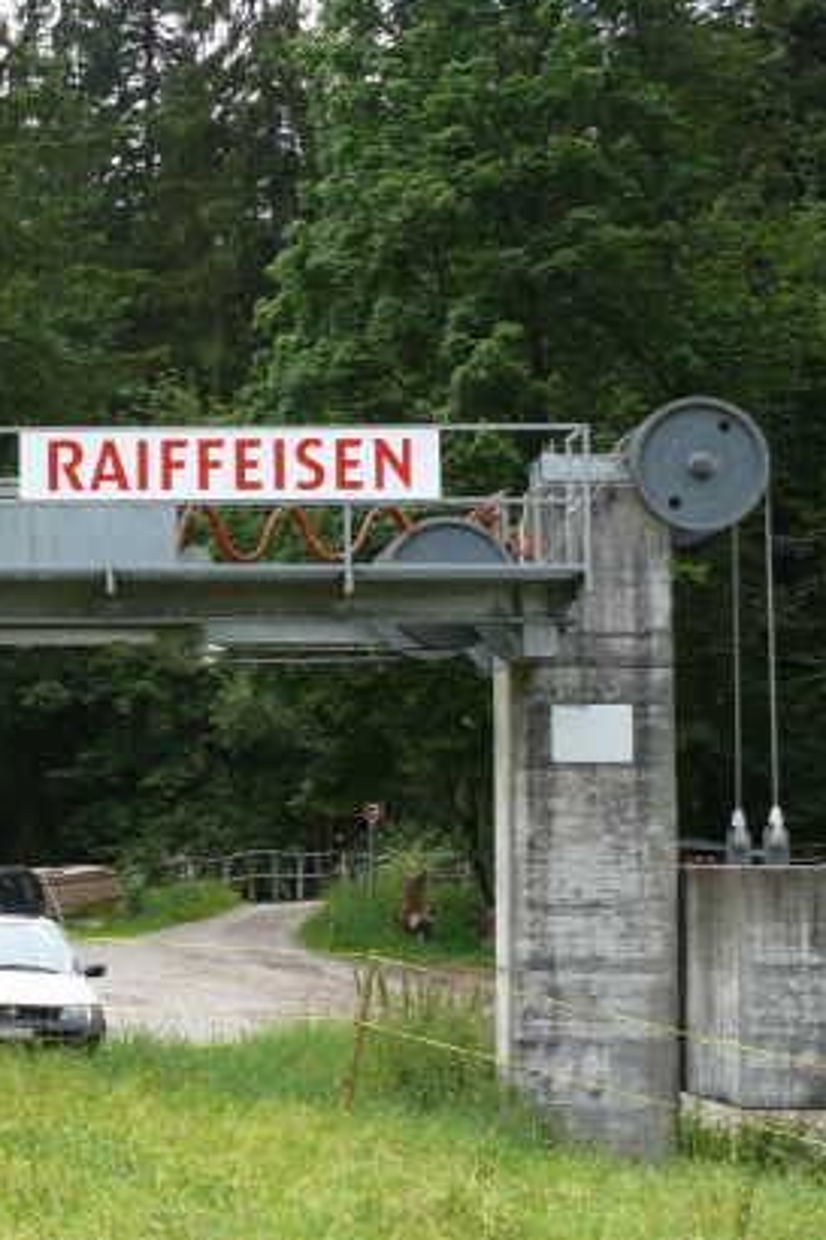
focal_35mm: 71
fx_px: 2445
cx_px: -372
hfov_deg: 17.4
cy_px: 644
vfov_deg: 28.5
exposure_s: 1/200
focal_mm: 7.4
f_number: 4
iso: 100
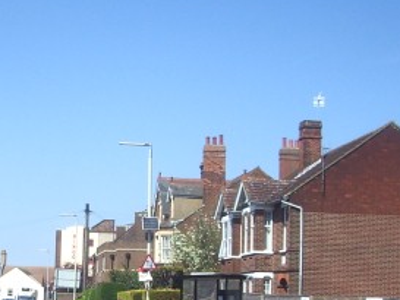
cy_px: 243
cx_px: 12
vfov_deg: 16.5
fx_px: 1029
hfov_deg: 21.3
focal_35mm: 89
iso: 50
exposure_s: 1/400
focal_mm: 5.8
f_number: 4.3
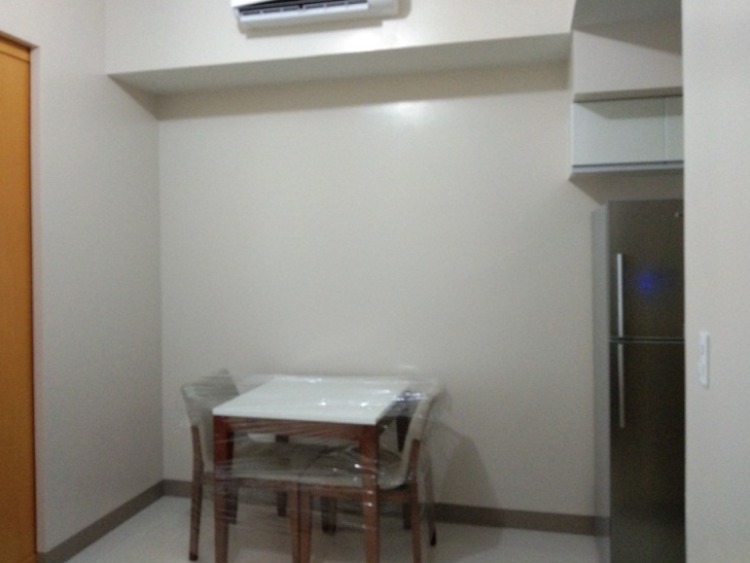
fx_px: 737
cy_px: 255
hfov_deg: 53.9
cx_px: 359
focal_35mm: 34
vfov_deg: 41.8
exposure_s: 1/14.3
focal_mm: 3.69
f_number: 2.2
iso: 400
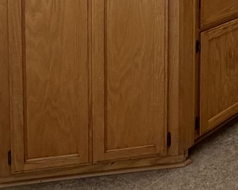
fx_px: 521
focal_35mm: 74
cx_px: 336
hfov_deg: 22.2
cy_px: -83
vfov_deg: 18.6
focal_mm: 2.22
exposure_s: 1/120
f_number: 2.2
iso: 125
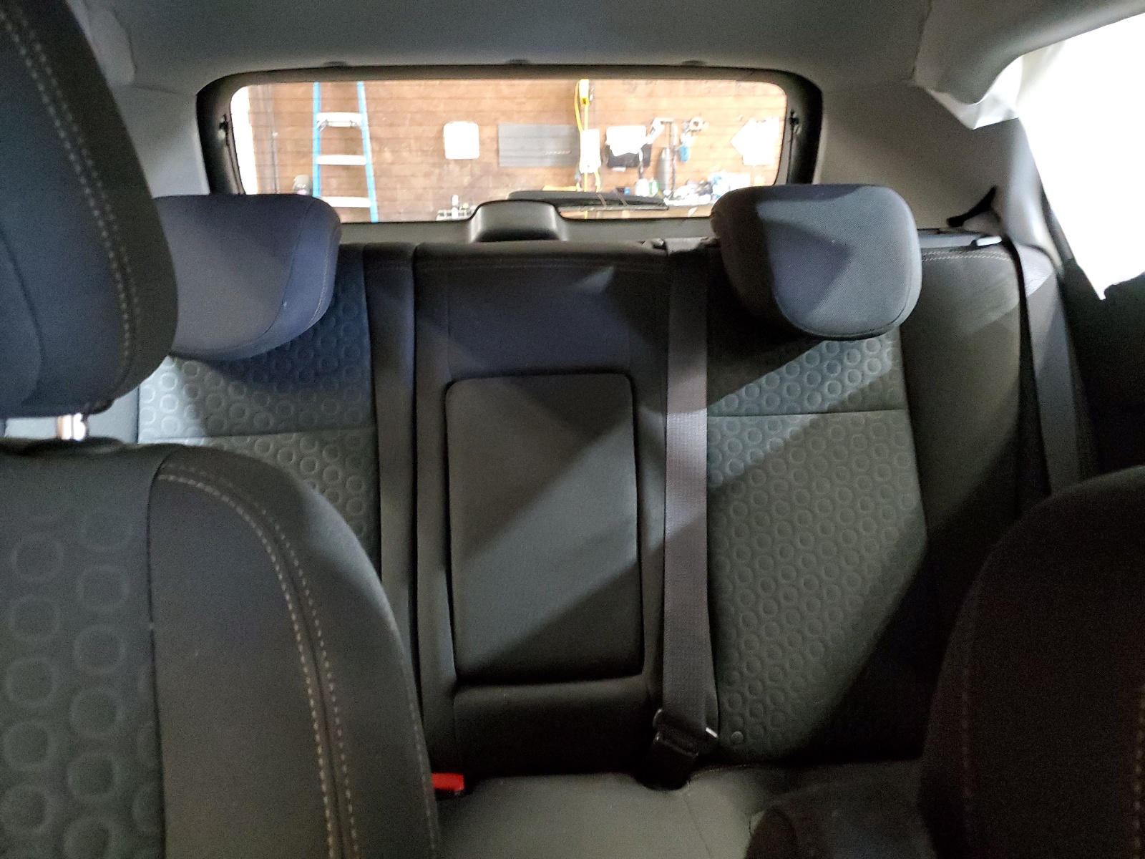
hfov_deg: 67.3
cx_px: 572
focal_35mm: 26
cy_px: 430
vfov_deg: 53.1
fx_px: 860
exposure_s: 1/15
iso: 761
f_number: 1.5
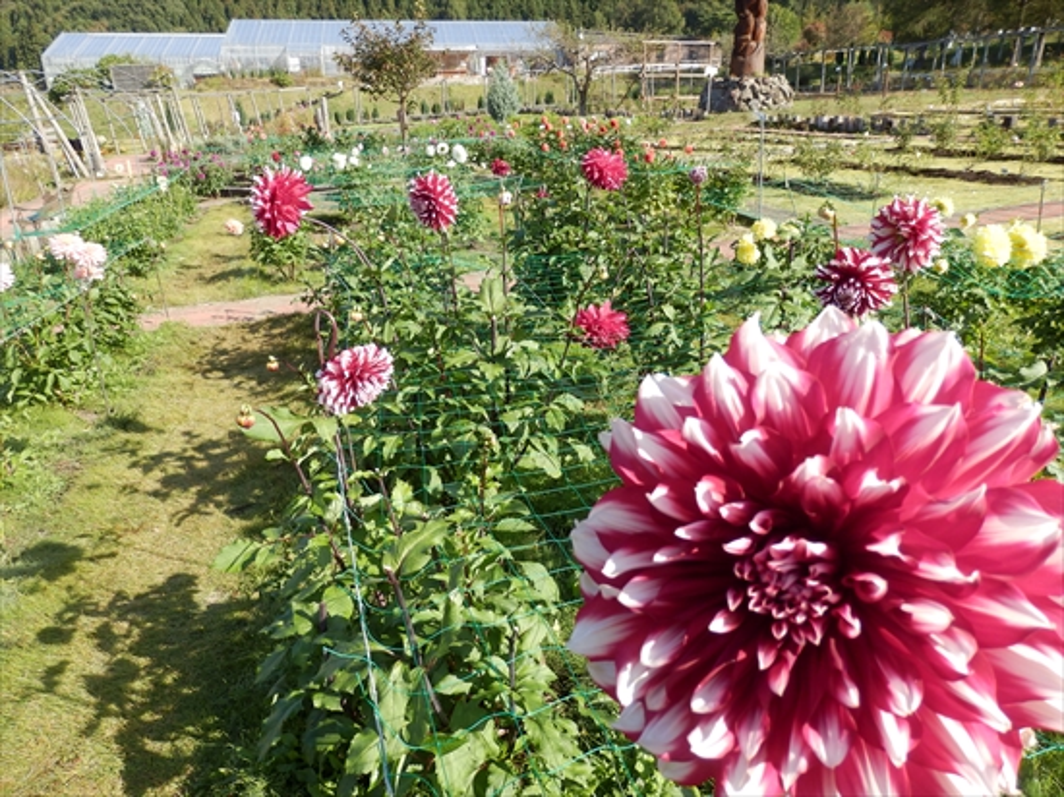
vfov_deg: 54.8
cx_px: 532
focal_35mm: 25
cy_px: 398
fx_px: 768
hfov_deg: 69.4
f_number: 3
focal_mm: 4.5
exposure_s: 1/400
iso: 80
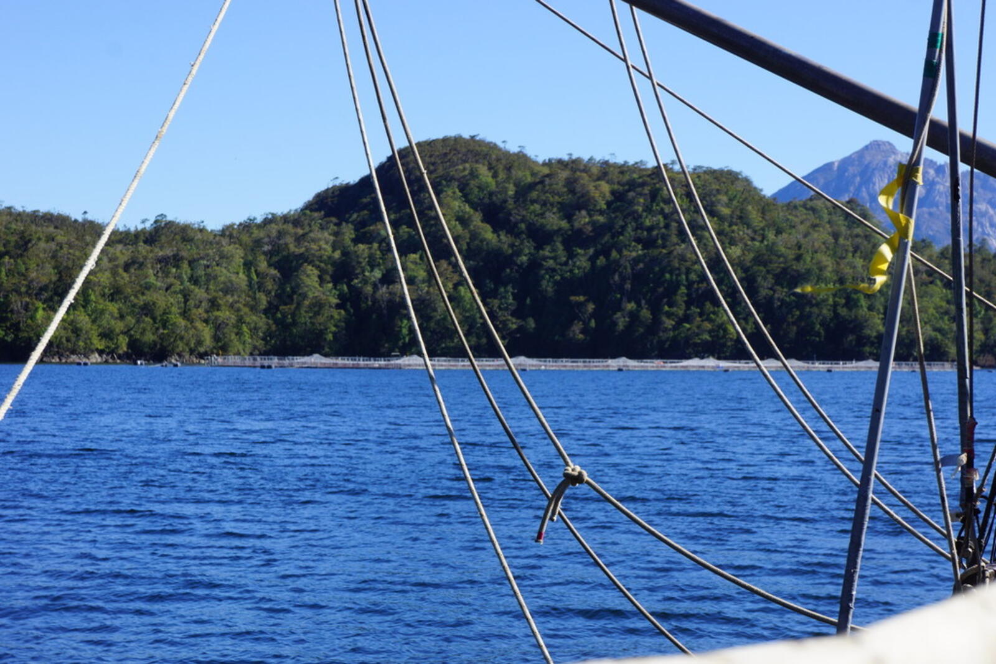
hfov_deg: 24.8
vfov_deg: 16.7
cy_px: 332
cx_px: 498
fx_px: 2269
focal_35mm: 82
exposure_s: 1/125
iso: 100
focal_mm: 55
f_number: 10
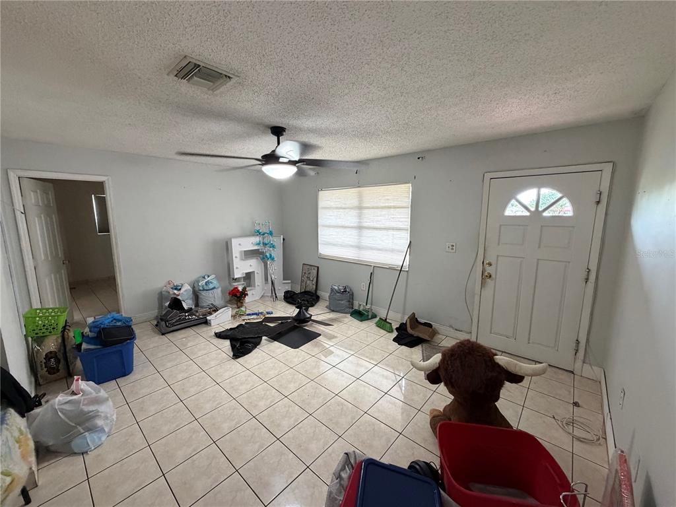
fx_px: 273
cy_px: 254
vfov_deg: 85.7
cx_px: 338
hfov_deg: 102.1
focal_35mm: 14
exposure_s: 1/60
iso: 500
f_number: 2.2
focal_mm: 2.22
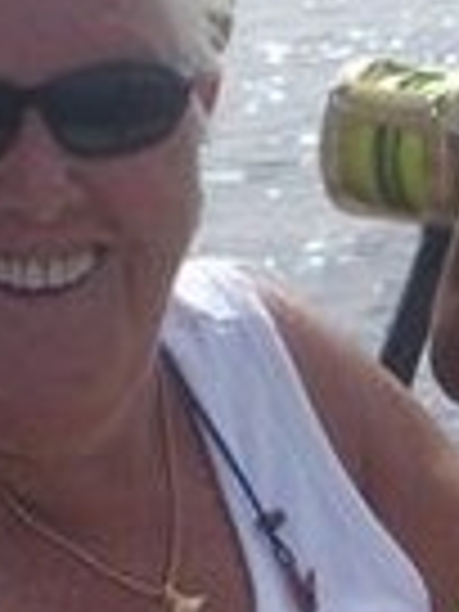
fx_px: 3023
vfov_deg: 11.6
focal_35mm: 171
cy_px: 360
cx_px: 342
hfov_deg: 8.7
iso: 64
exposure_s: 1/324
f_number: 5.6
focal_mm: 6.2
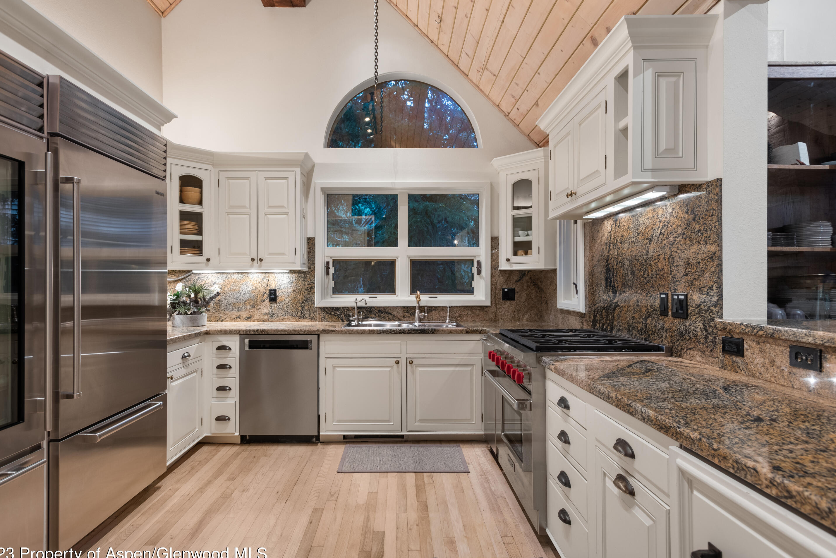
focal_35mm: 21
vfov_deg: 59.5
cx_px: 404
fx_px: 488
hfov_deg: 81.2
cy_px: 288
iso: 500
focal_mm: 20
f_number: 7.1
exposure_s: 1.3
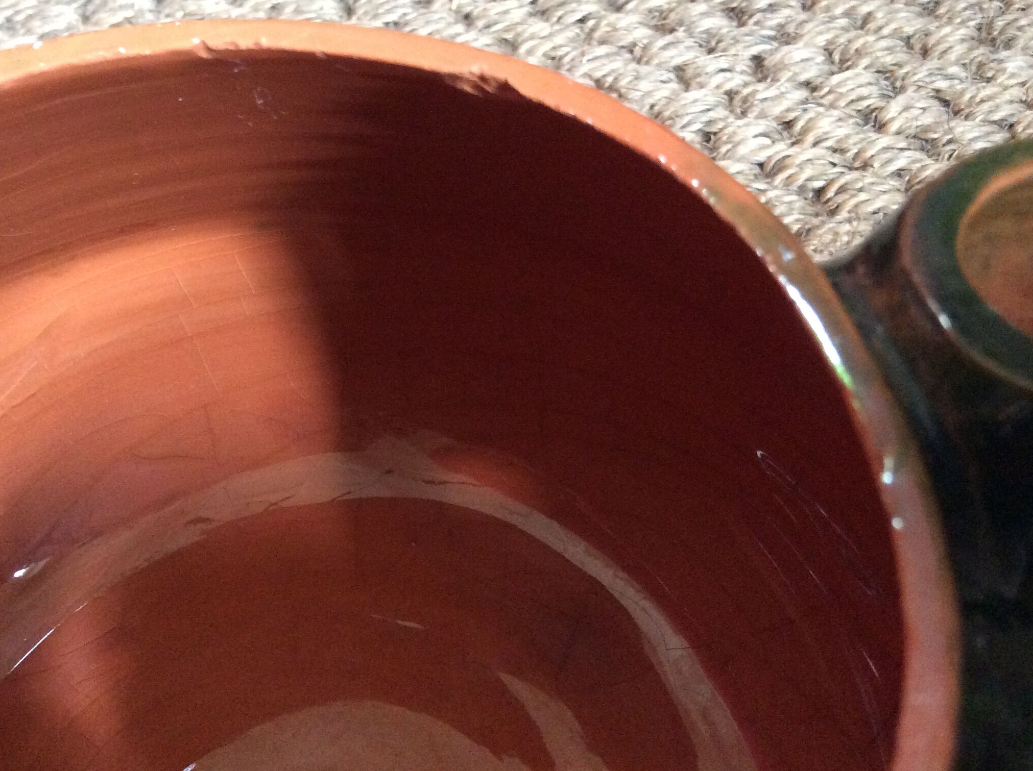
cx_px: 493
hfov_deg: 45.8
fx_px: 1222
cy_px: 378
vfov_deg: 35.0
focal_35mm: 41
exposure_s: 1/17
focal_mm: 3.3
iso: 320
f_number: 2.4
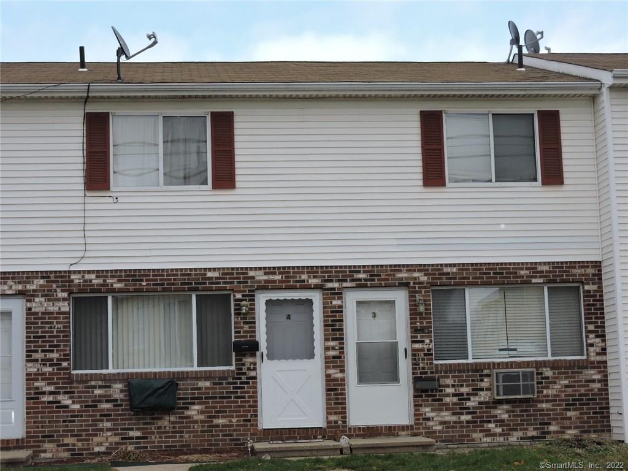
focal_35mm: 70
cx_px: 314
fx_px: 1270
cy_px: 236
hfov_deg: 27.8
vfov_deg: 21.0
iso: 250
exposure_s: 1/800
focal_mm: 12.5
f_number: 4.5
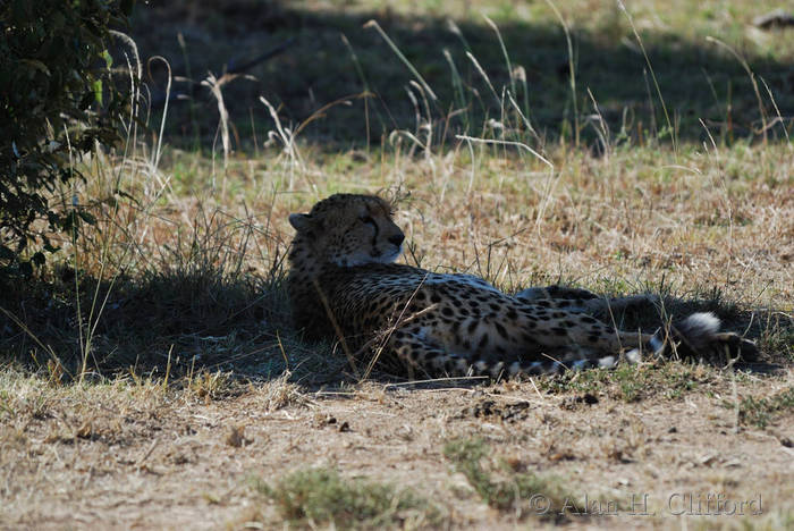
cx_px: 397
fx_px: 11920
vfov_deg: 2.6
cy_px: 266
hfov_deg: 3.8
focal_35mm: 540
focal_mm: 360
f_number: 5.6
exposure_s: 1/400
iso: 140
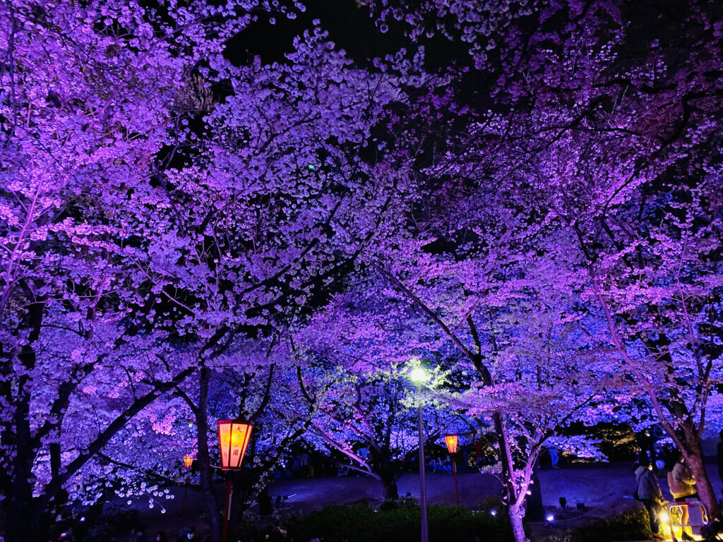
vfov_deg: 53.1
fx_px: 543
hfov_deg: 67.3
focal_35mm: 26
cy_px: 271
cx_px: 362
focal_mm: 4.25
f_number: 1.8
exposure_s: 1/30
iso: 800
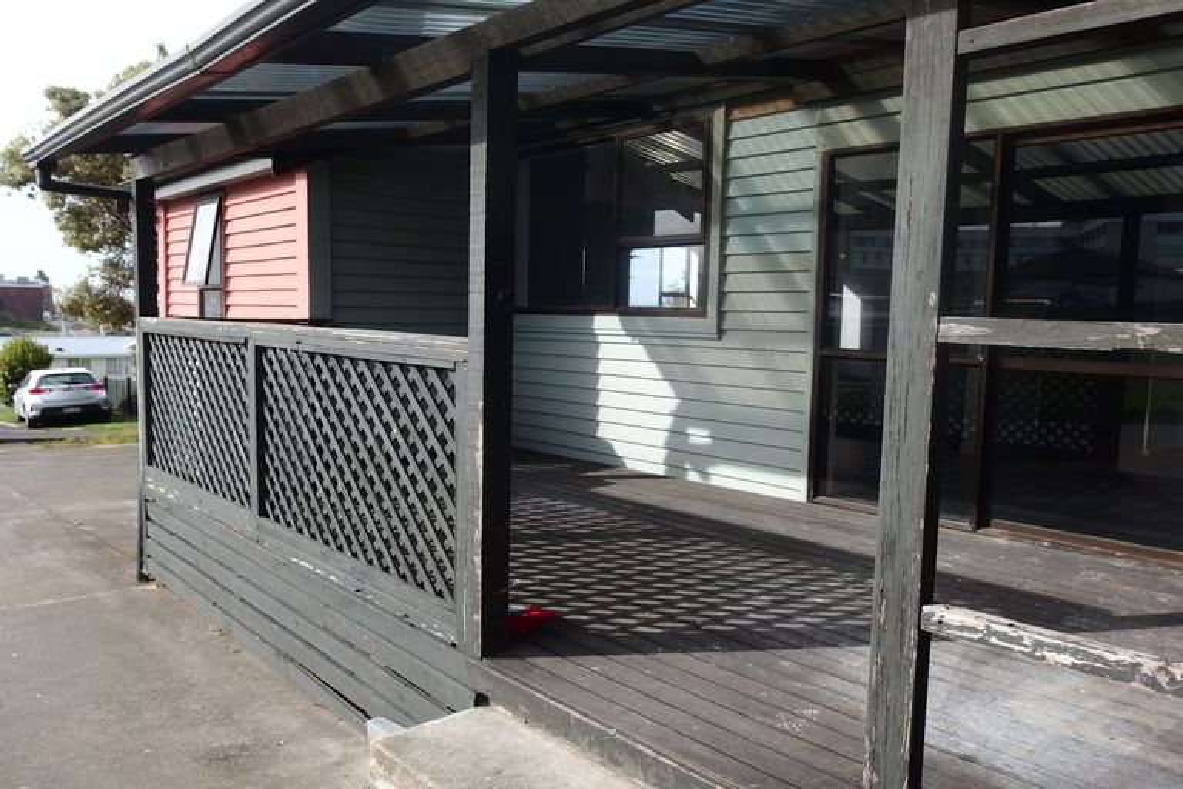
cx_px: 592
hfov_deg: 69.4
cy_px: 394
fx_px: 854
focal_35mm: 26
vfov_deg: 49.6
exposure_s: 1/800
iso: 100
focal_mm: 4.7
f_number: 3.2
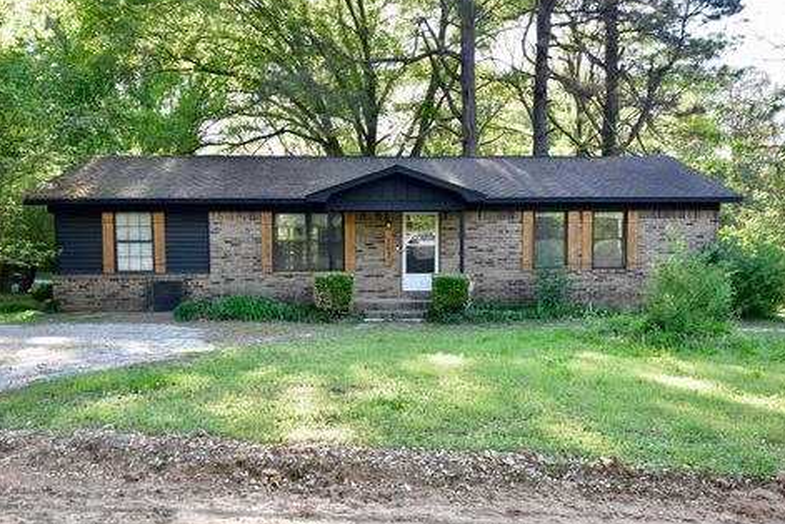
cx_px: 385
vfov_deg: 37.8
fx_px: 763
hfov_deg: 54.4
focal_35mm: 35
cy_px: 253
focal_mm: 22
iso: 400
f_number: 8
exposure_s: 1/80
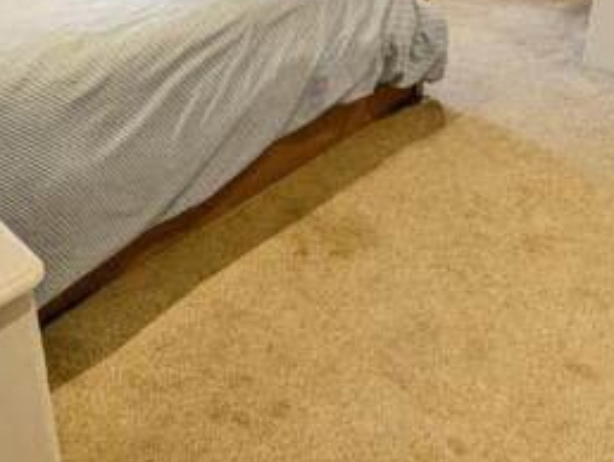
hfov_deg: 51.3
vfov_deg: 35.6
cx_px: 302
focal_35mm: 36
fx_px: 639
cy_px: -8
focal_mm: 2.35
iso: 204
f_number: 2.2
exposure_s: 1/52.4
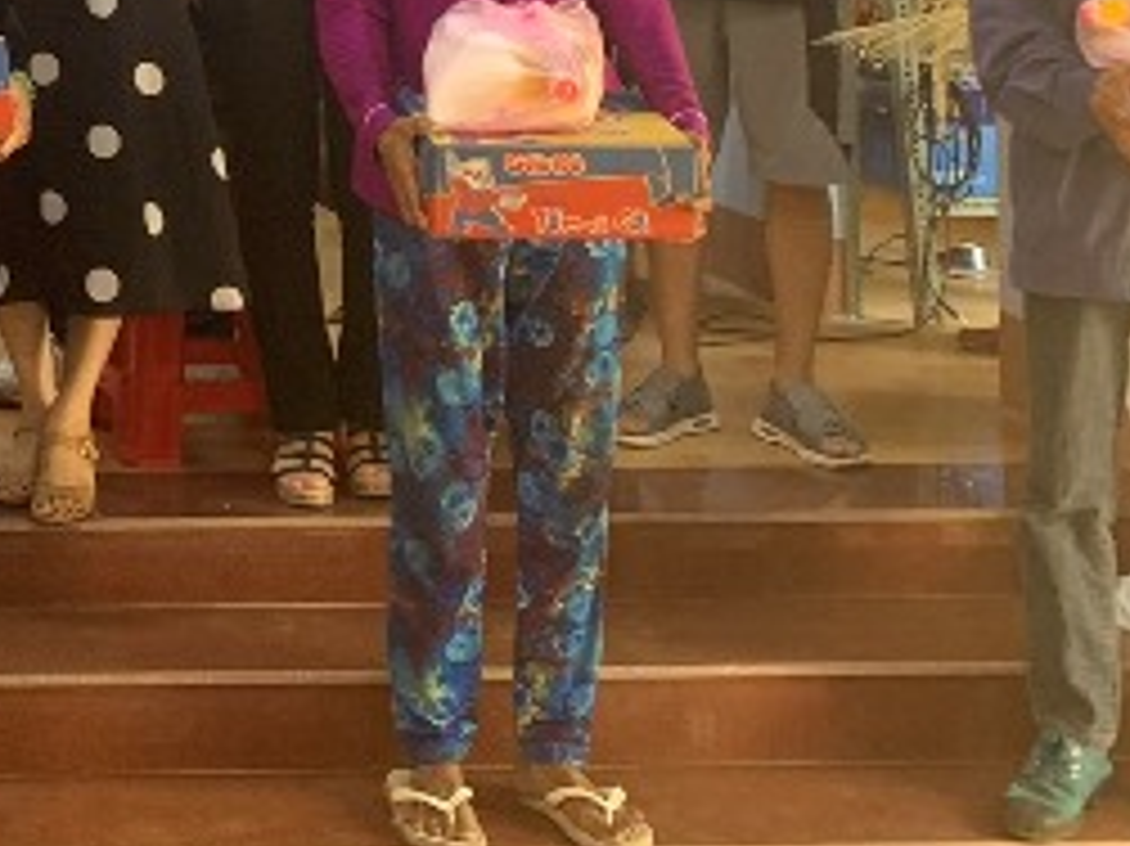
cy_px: -234
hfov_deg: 21.6
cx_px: -288
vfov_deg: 16.8
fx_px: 2708
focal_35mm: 83
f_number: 1.8
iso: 100
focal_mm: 4.25
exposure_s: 1/60
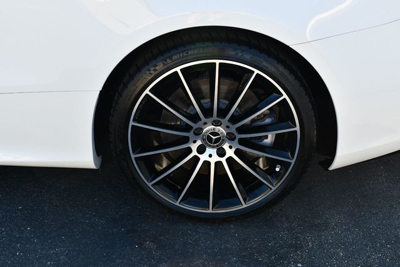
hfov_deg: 46.4
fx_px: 467
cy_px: 134
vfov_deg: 32.0
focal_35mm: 42
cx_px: 200
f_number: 5.6
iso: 220
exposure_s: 1/250
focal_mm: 21
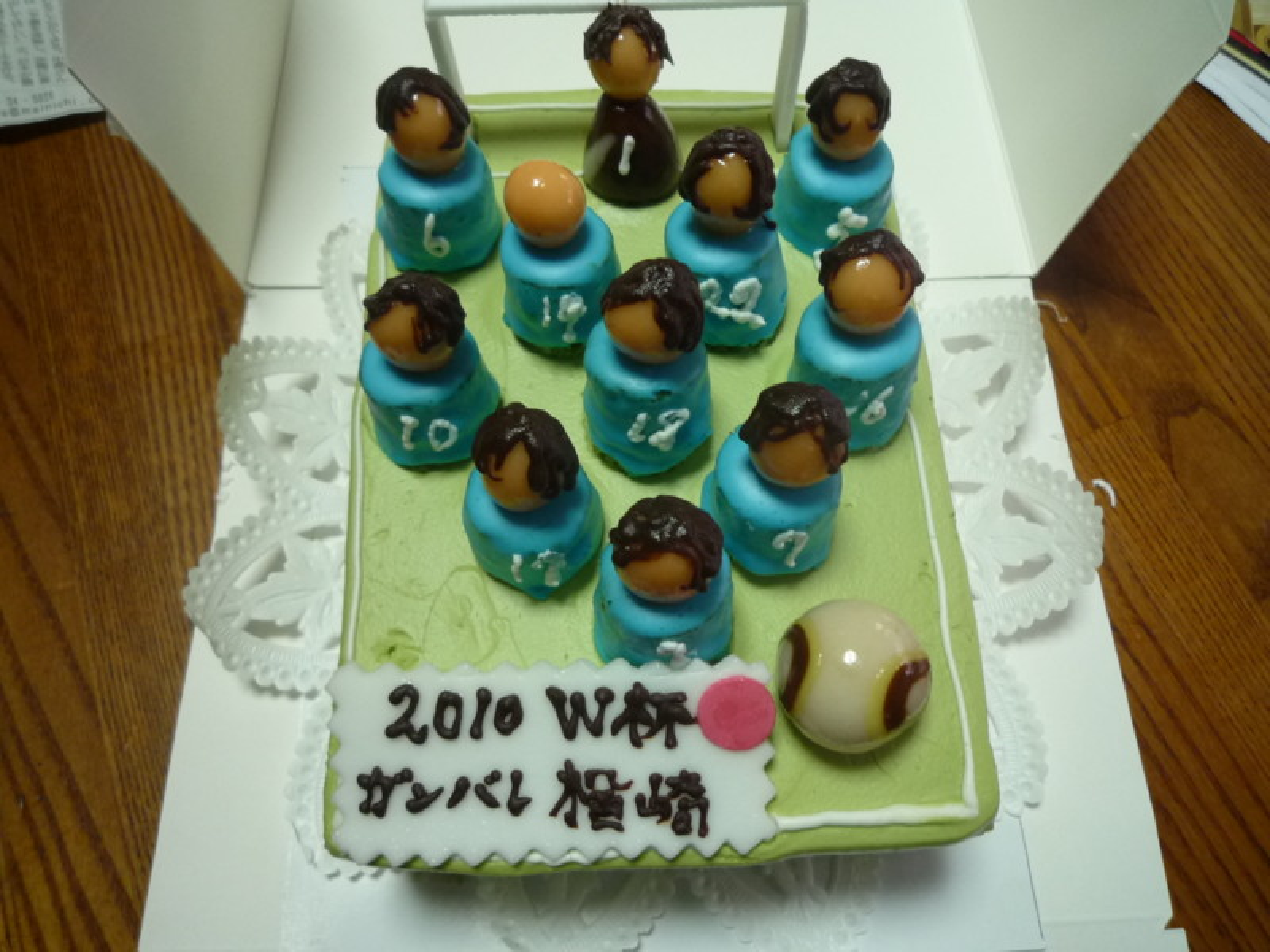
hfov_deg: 69.4
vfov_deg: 54.9
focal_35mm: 25
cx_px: 635
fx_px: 917
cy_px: 476
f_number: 2.8
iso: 250
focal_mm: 4.4
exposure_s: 1/30
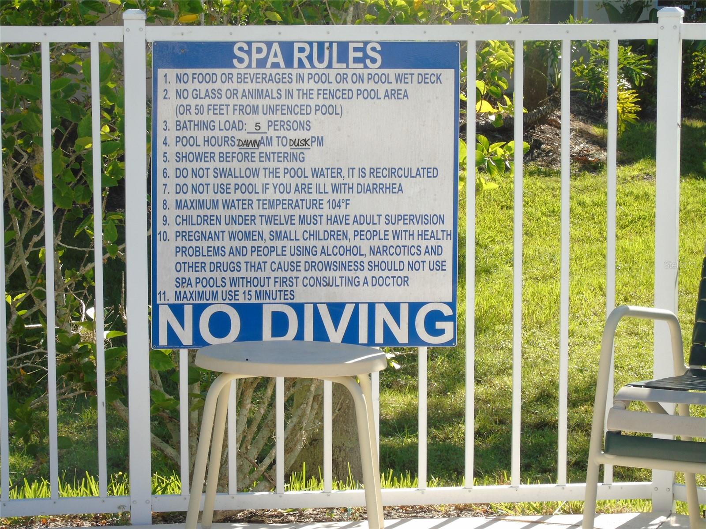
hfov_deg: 15.9
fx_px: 2529
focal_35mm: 124
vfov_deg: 12.0
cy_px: 264
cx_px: 353
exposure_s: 1/60
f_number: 4.6
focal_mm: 22
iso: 80
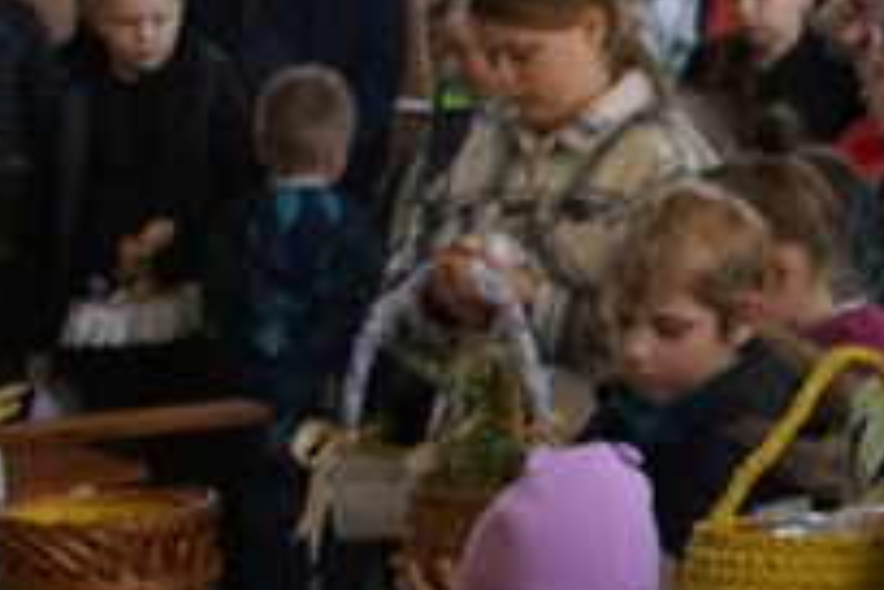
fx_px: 3978
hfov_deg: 11.8
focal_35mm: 162
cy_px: 293
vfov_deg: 8.5
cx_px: 1543
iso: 1600
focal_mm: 22
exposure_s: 1/160
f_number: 4
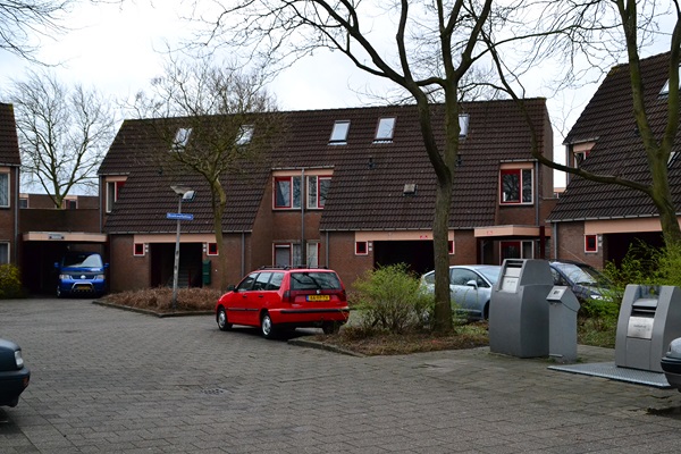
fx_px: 794
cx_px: 340
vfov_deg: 31.9
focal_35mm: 42
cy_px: 227
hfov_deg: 46.4
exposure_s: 1/4000
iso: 3200
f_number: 8
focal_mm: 28
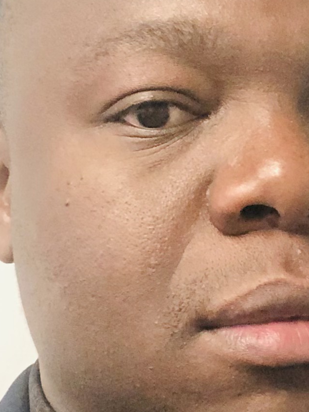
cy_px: 271
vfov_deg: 16.8
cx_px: 283
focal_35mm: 117
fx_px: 1391
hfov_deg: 12.6
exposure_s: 1/50
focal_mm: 2.87
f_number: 2.2
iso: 250
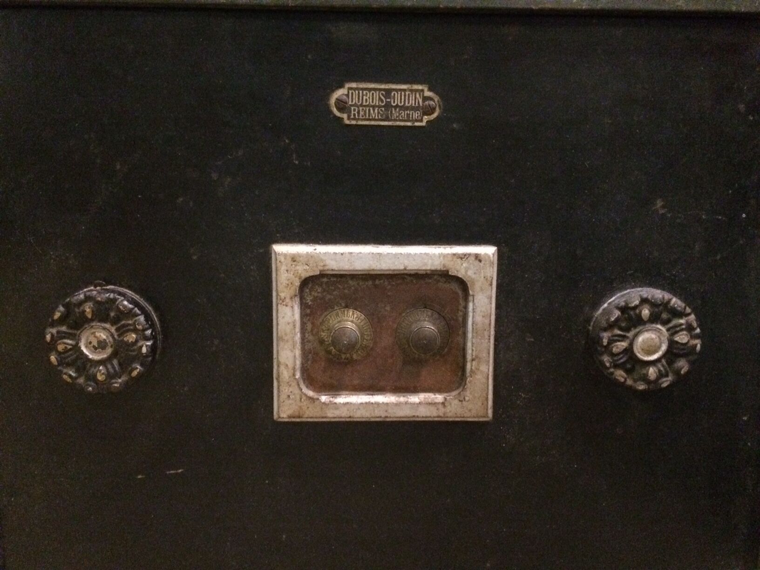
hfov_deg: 61.7
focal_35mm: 29
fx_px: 637
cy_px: 285
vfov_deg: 48.2
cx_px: 380
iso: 1000
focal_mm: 4.15
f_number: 2.2
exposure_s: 1/17
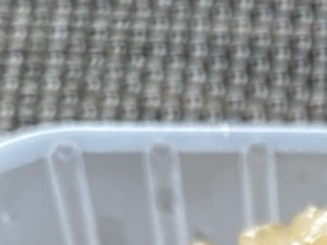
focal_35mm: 156
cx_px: 479
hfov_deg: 12.1
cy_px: 723
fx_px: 1474
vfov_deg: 8.2
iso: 100
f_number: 1.8
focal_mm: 4.25
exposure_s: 1/121
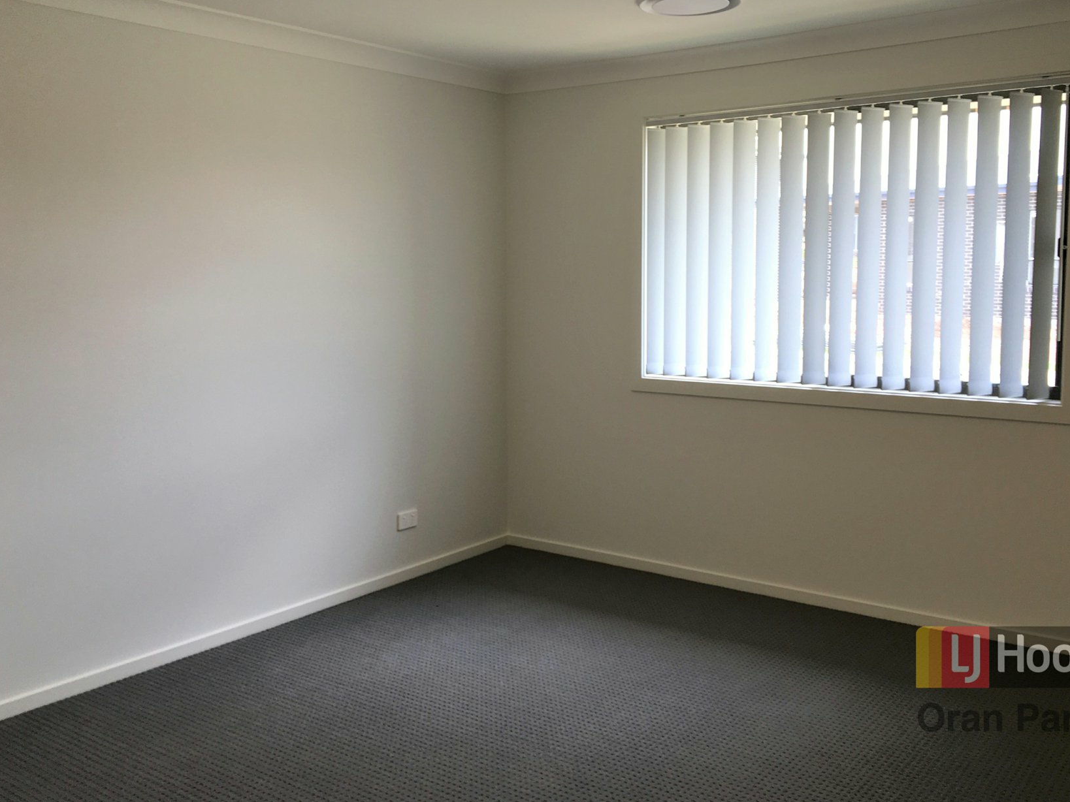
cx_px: 581
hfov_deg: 53.9
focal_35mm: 34
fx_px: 1051
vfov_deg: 41.7
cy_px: 361
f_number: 2.2
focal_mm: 4.15
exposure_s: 1/50
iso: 25
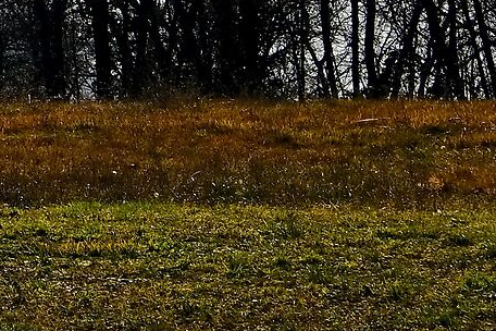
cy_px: -535
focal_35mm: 437
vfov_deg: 3.1
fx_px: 6020
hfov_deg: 4.6
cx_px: -640
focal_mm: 55
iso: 160
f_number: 11
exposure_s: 1/340
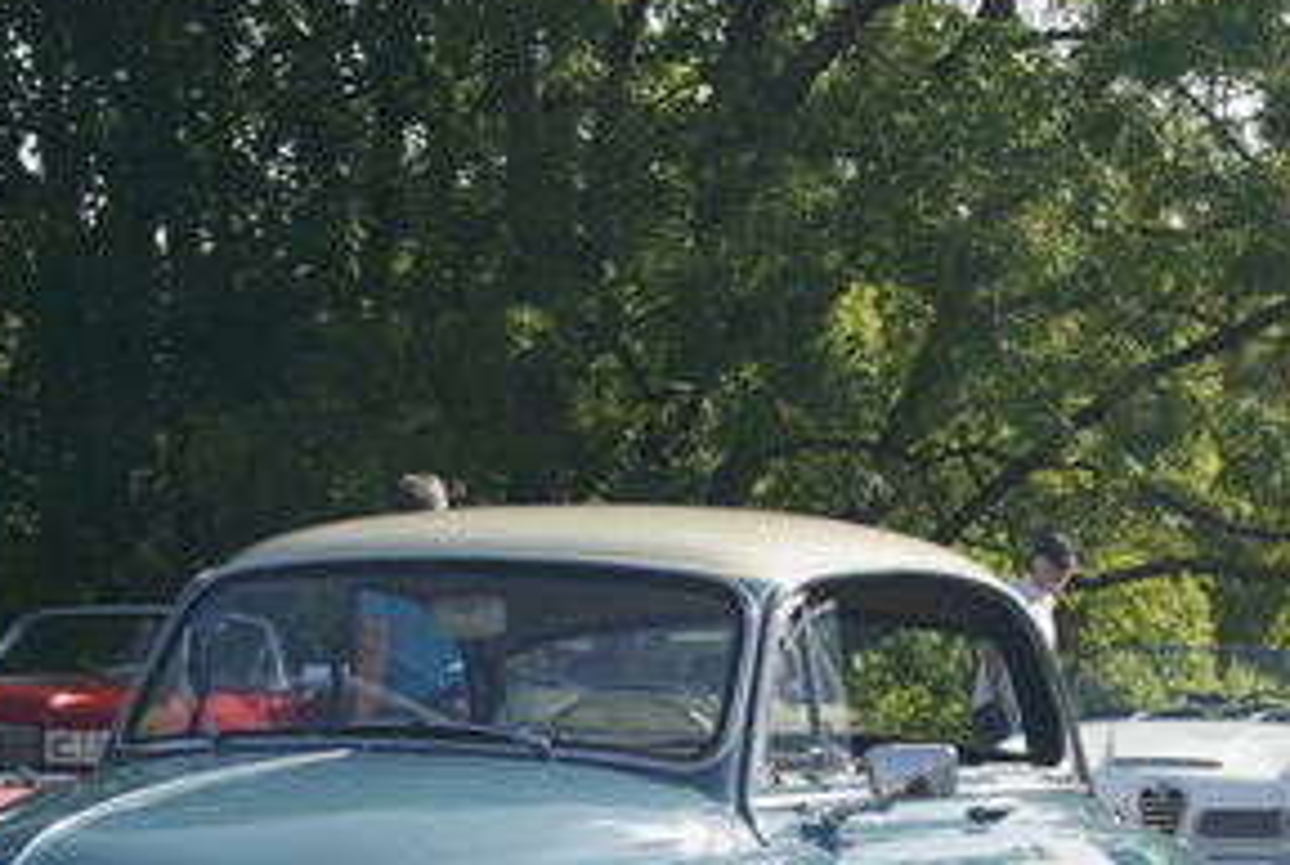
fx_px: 3913
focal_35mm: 109
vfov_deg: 12.5
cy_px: 865
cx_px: 343
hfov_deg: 18.6
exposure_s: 1/80
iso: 100
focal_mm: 35
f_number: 11
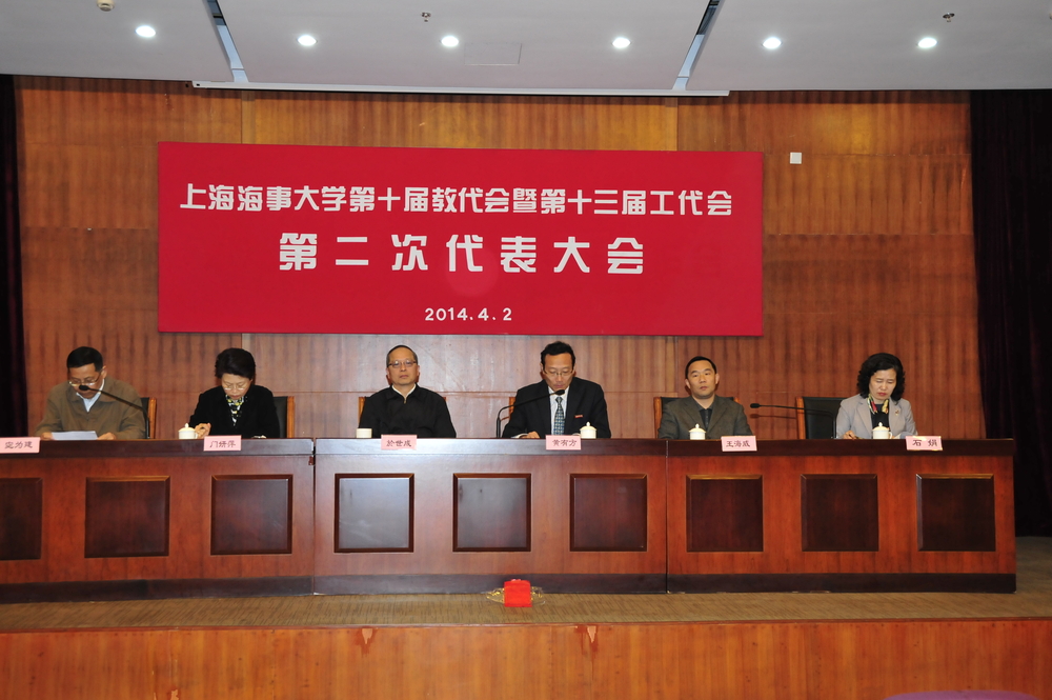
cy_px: 350
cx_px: 526
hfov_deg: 39.6
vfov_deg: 26.9
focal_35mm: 50
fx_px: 1460
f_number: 7.1
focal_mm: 50
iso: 2500
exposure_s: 1/60
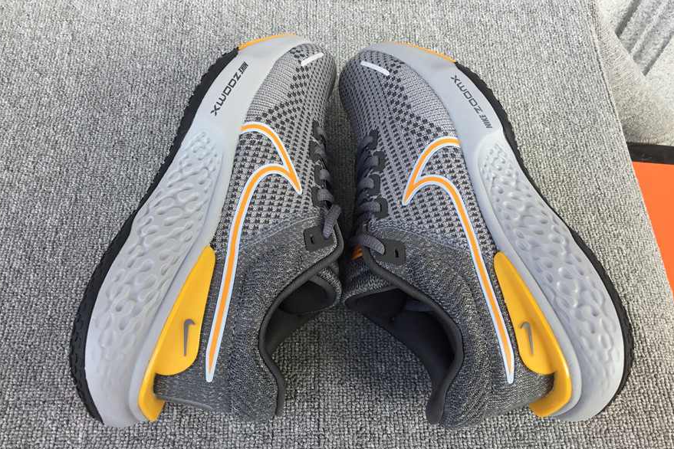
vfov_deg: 40.0
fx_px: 618
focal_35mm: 33
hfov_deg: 57.2
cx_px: 334
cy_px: 220
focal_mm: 3.3
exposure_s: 1/100
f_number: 2.4
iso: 32
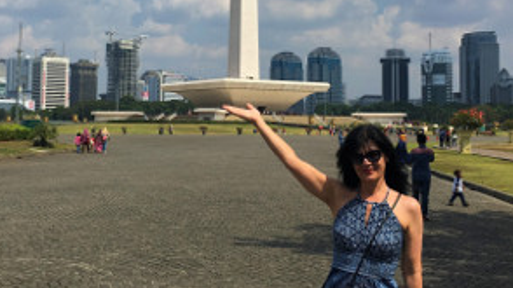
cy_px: 108
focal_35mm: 43
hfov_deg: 47.4
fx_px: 585
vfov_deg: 27.6
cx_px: 255
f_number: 2.2
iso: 25
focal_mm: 4.15
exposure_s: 1/2747
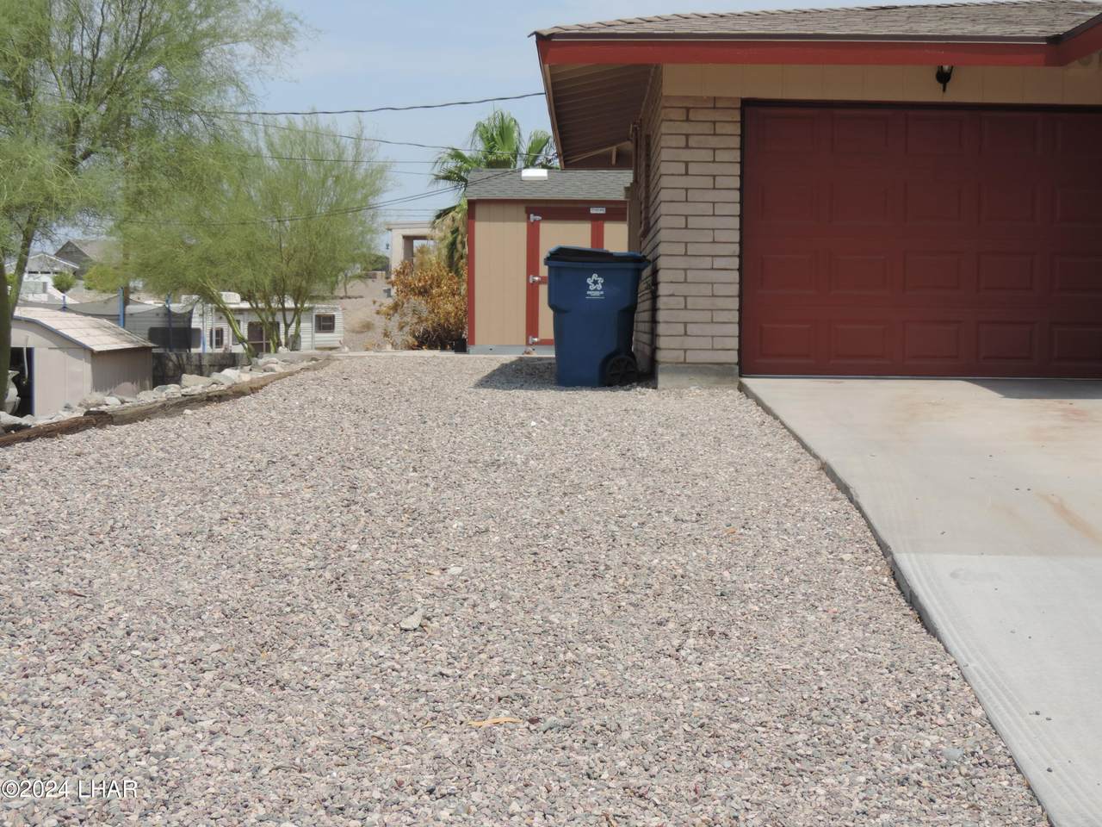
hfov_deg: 32.2
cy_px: 414
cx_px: 551
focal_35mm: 60
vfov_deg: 24.4
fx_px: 1910
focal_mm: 10.7
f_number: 3.7
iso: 80
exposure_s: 1/1000
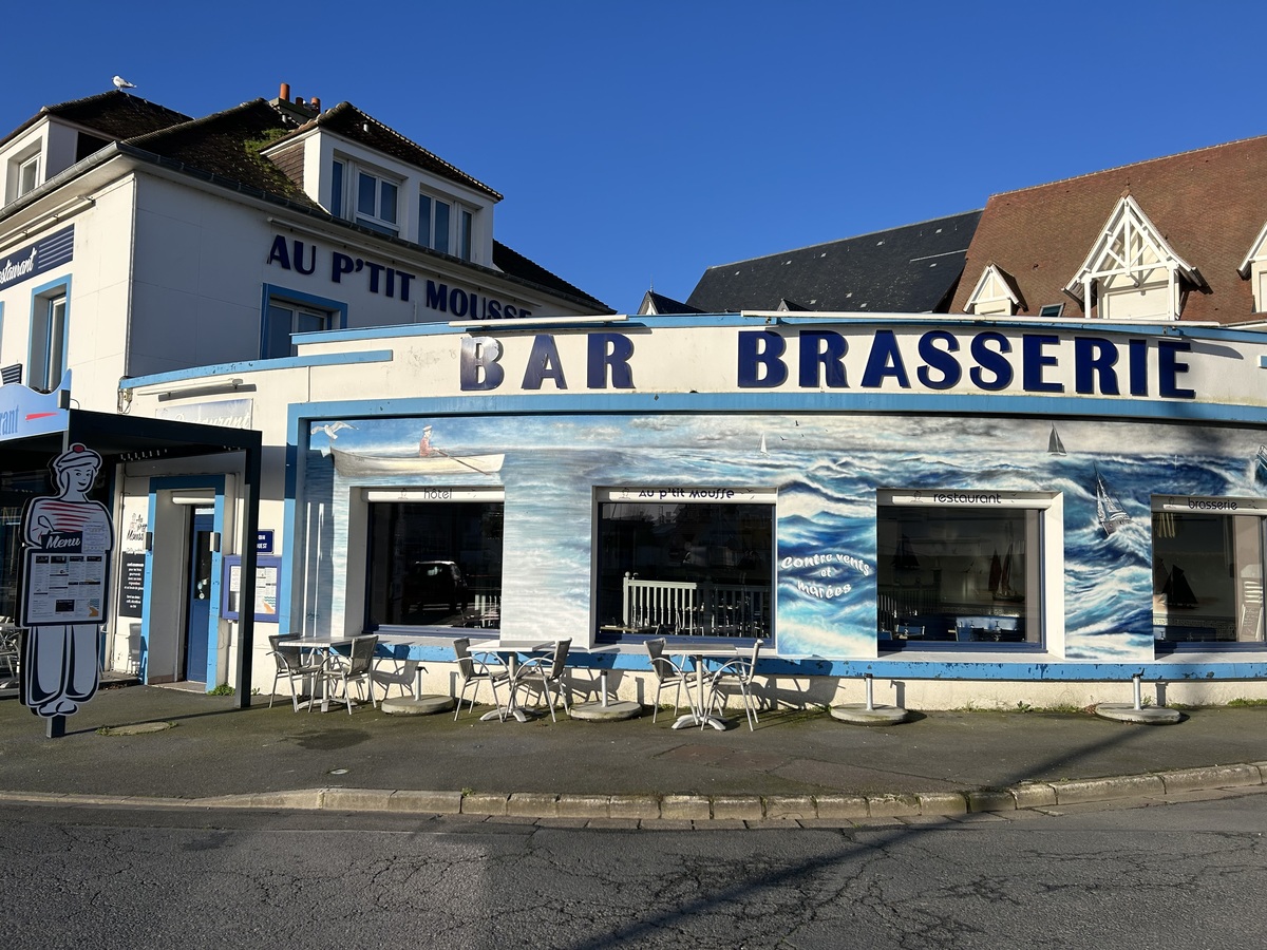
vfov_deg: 53.1
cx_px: 634
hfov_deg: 67.3
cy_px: 475
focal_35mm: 26
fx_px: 952
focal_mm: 5.7
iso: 50
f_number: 1.5
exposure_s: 1/5319
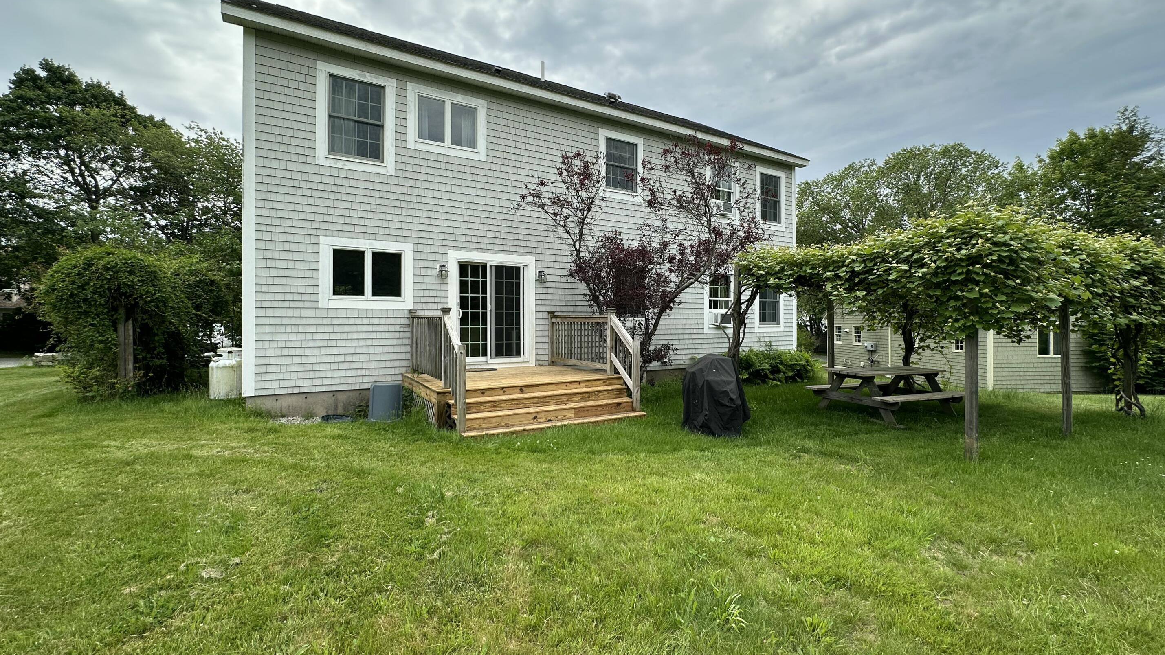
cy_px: 317
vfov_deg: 67.1
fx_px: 494
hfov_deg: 99.4
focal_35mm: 16
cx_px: 579
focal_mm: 2.22
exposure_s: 1/790
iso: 40
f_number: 2.2
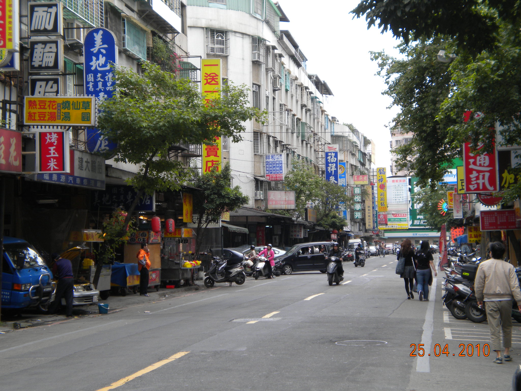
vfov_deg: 21.6
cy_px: 196
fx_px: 1023
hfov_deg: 28.6
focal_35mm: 68
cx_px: 260
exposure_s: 1/125
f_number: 4.6
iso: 84
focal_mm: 12.3
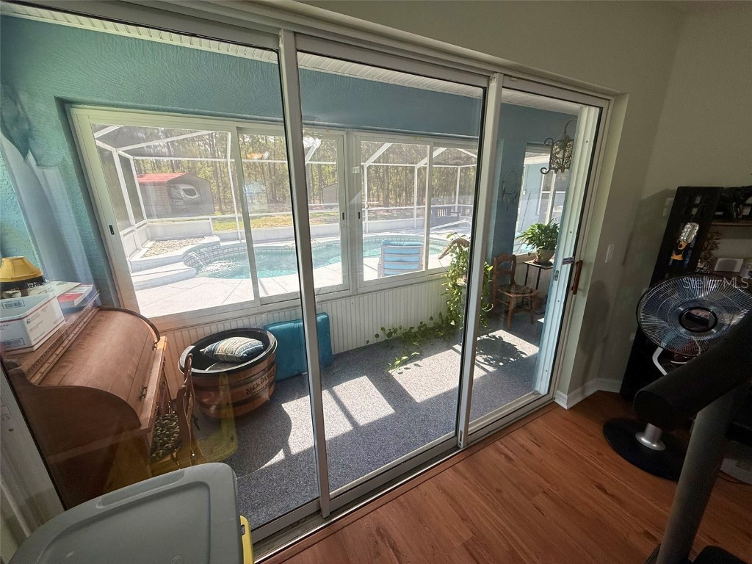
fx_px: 304
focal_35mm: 14
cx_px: 376
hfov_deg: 102.1
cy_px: 282
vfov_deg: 85.7
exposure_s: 1/120
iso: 80
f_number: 2.2
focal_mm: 2.22
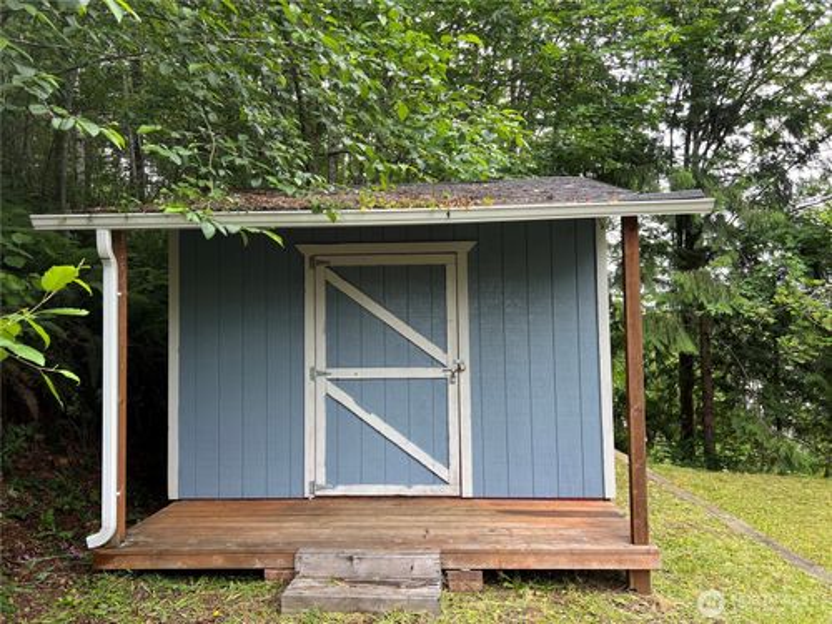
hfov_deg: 67.3
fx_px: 625
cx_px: 416
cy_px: 312
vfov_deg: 53.1
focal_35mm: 26
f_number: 1.5
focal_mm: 5.7
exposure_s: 1/129
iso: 32
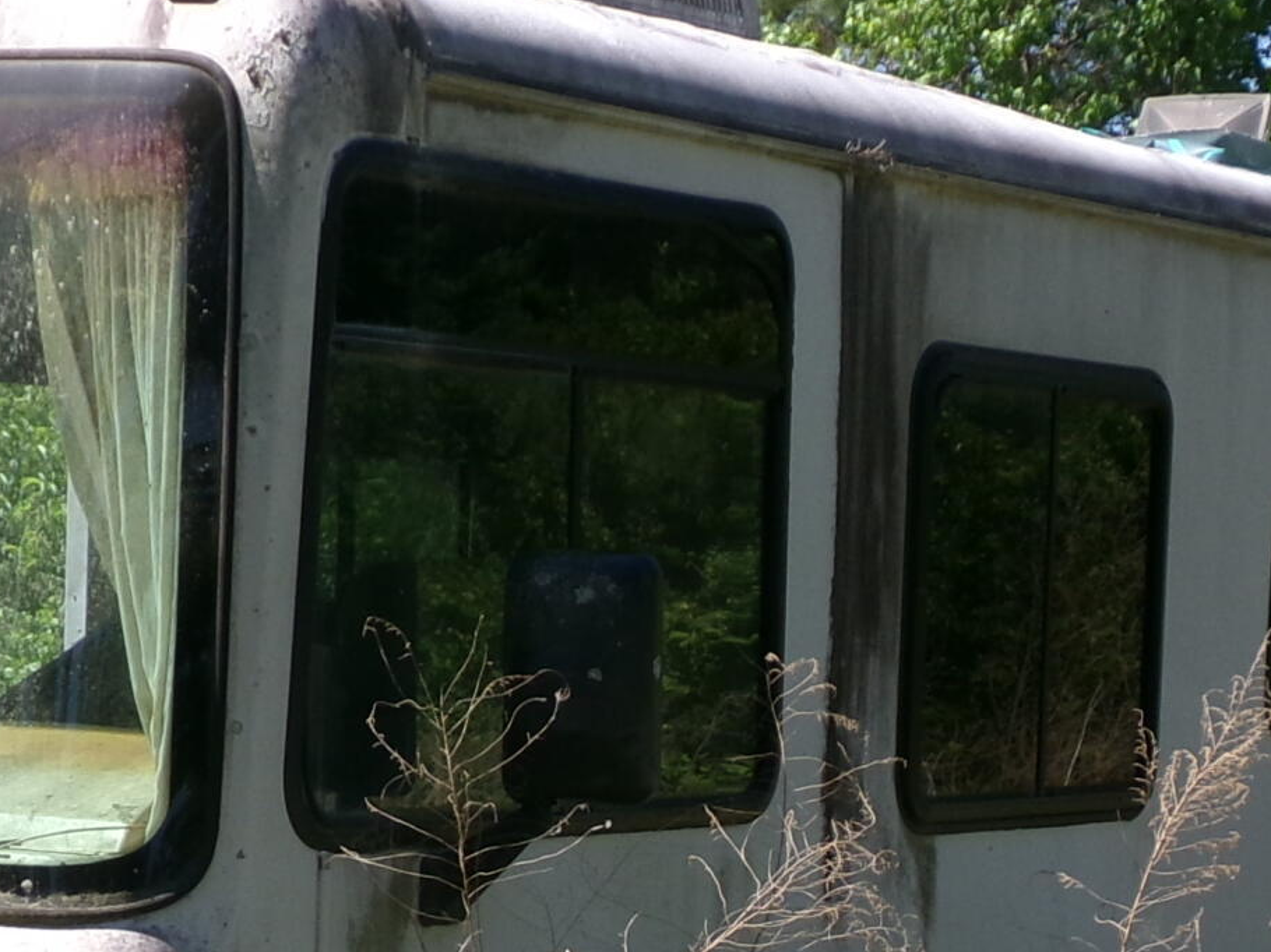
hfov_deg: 16.1
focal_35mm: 122
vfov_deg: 12.0
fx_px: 4478
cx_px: 518
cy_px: 960
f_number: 4
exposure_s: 1/420
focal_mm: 6.6
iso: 100
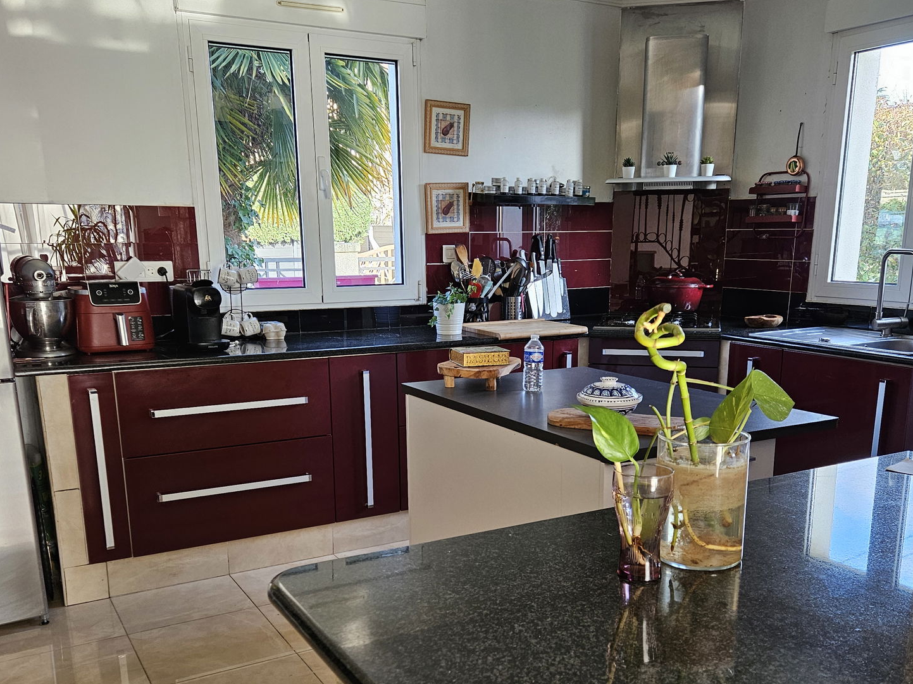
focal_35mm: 34
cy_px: 475
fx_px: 897
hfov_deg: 53.9
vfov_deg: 41.1
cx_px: 484
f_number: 1.8
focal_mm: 5.4
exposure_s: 1/100
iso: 125
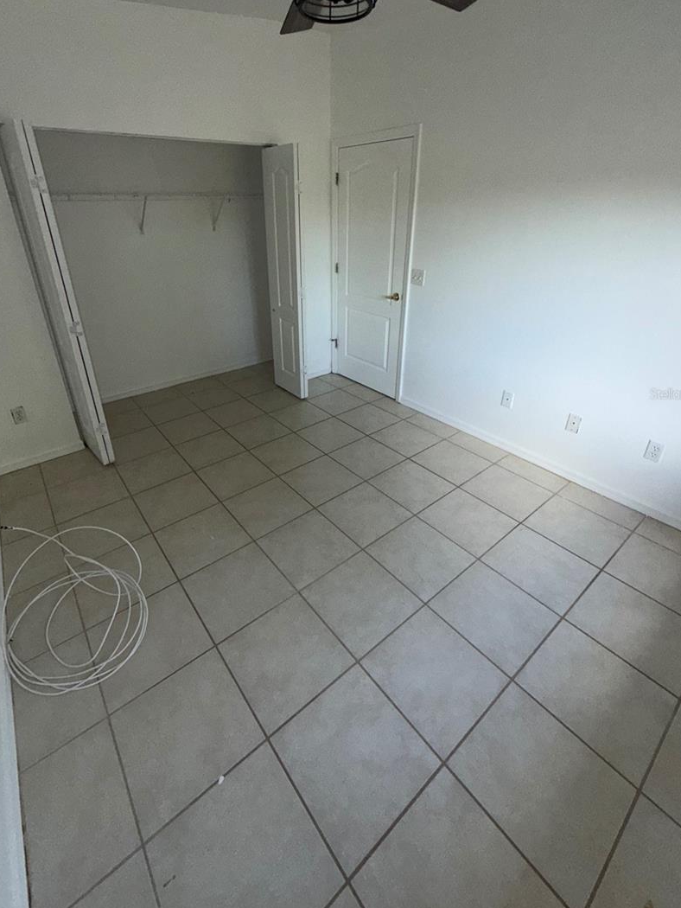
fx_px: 420
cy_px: 393
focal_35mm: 16
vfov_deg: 93.9
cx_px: 322
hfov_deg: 78.1
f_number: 2.2
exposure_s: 1/121
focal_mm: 2.22
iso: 125
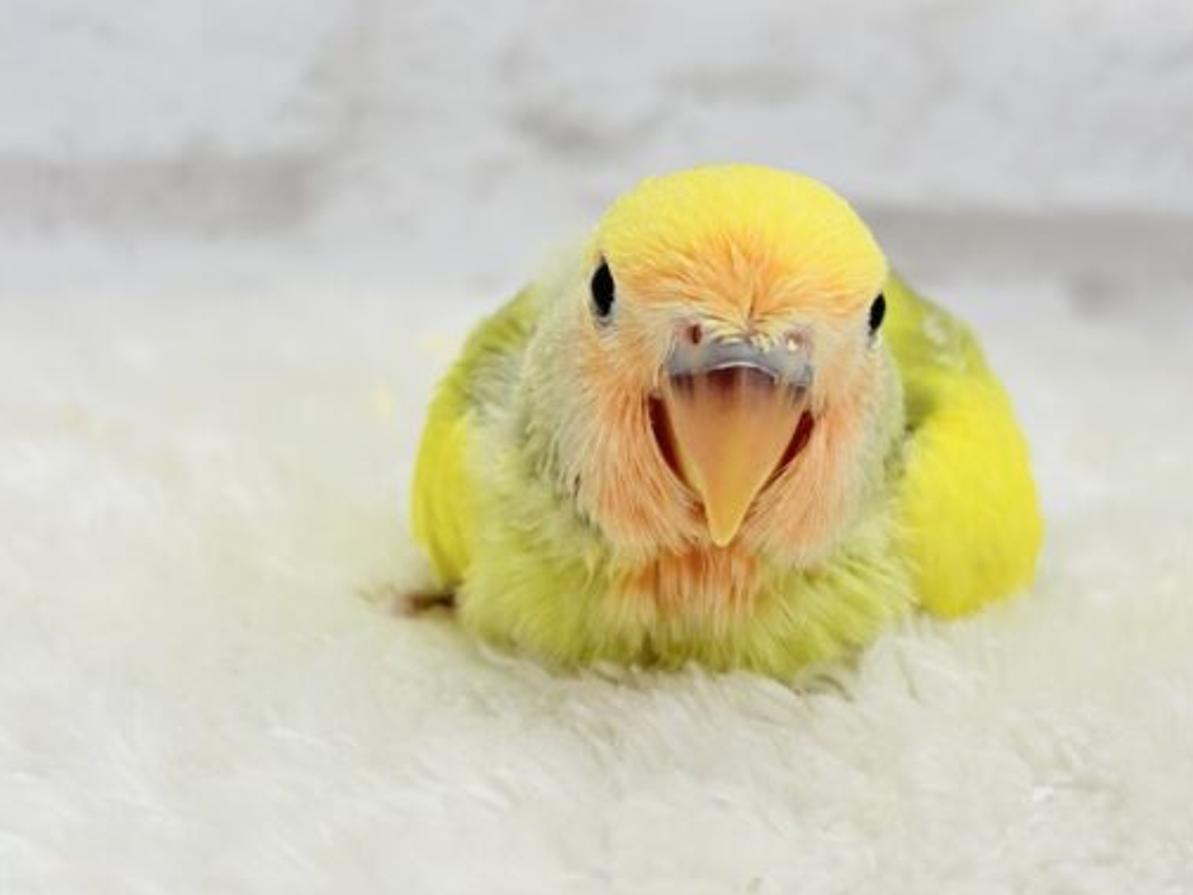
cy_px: 405
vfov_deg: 22.2
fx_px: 2275
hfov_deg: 29.4
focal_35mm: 66
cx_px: 656
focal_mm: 5.96
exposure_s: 1/100
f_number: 1.6
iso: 50
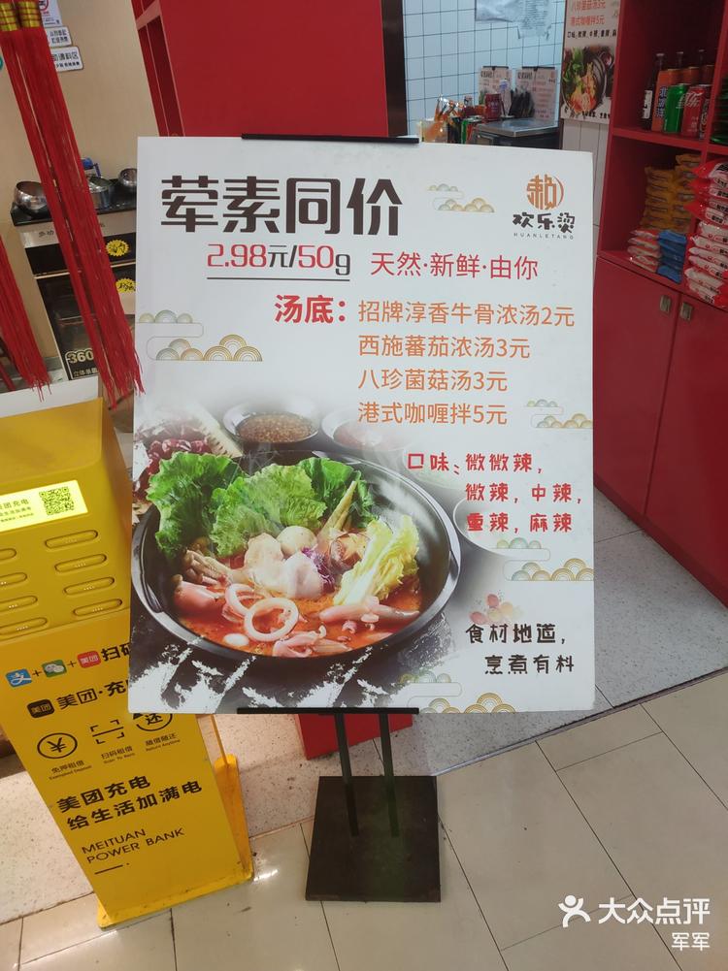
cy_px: 486
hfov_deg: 56.8
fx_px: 673
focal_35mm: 24
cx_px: 364
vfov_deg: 71.6
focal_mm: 3.94
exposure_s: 1/50
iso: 200
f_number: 1.9
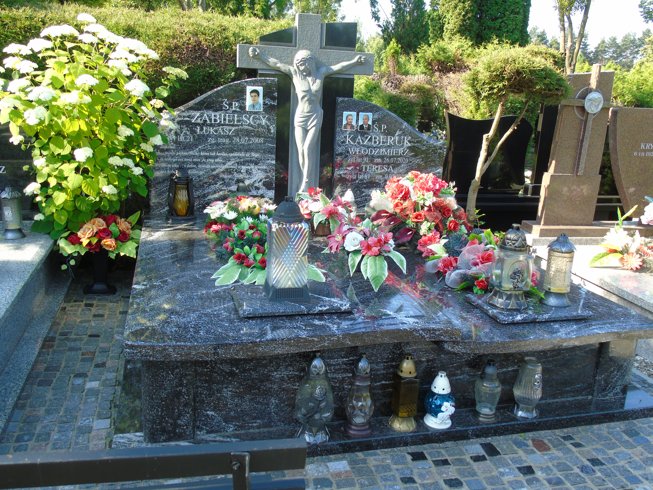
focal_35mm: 29
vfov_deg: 48.2
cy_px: 245
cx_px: 326
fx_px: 547
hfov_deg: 61.7
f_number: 3.6
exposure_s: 1/125
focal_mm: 5.2
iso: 80
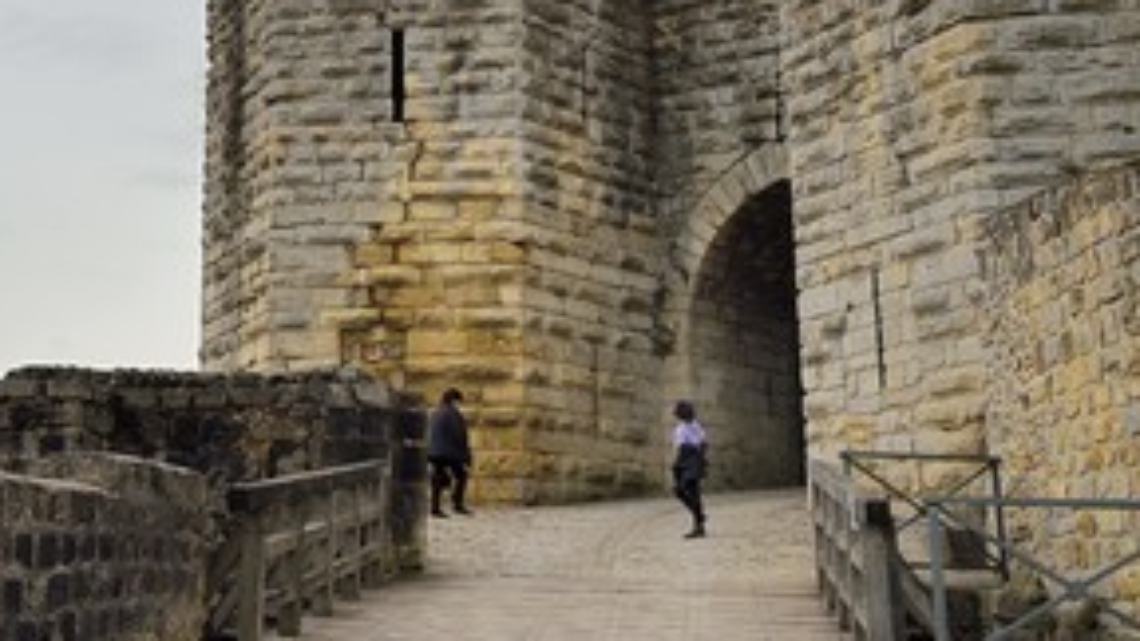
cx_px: 340
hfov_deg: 35.5
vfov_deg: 20.5
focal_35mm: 58
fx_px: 1753
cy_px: 119
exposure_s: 1/160
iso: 200
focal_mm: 38
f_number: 11
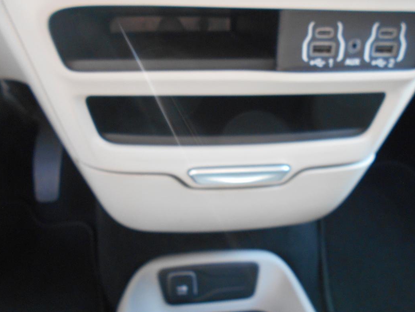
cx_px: 244
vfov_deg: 44.1
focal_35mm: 32
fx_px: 384
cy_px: 164
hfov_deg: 56.5
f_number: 3.2
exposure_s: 1/30
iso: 250
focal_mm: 4.6
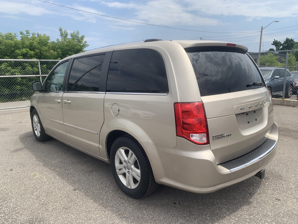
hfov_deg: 67.3
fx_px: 224
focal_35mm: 26
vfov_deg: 53.1
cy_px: 112
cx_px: 149
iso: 25
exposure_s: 1/2364
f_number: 1.8
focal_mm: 4.25
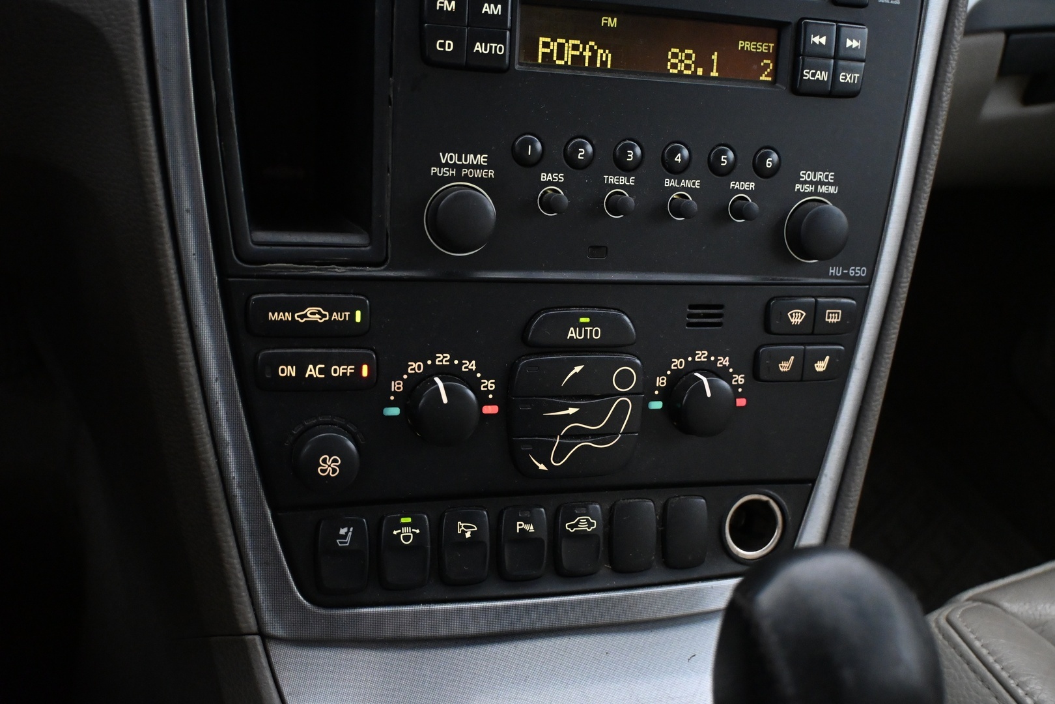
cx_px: 528
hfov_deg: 55.1
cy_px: 352
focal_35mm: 34
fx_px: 1011
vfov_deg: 38.4
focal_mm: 23
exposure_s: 1/40
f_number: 4.2
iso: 5000
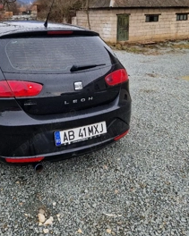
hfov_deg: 42.8
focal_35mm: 34
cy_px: 71
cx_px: 65
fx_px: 238
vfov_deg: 51.4
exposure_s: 1/625
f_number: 1.8
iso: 50
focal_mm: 5.4
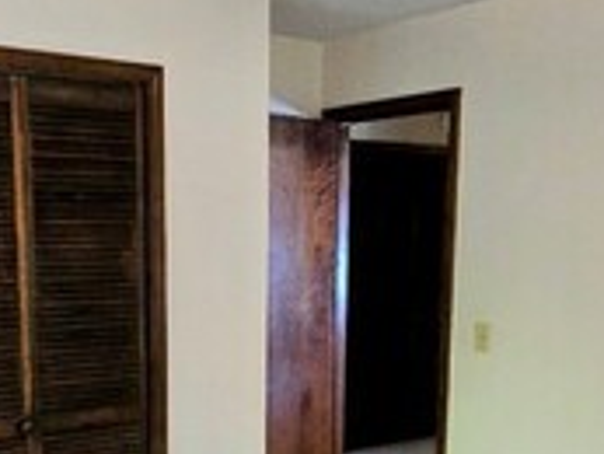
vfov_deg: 29.0
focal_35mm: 48
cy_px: 416
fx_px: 838
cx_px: 230
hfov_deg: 39.4
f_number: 2.2
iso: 640
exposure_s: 1/60
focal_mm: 2.2
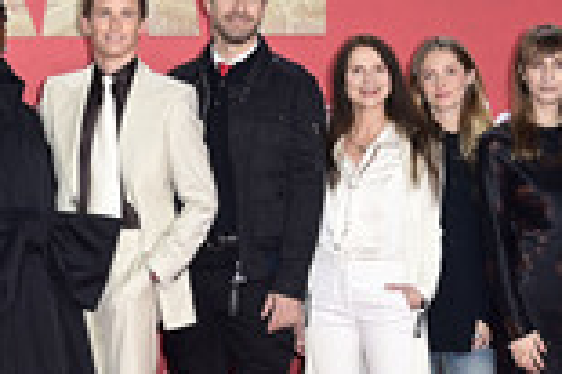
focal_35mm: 140
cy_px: 214
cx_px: 24
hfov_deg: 14.5
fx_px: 2183
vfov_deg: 9.8
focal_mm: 48
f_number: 5
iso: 640
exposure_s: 1/250
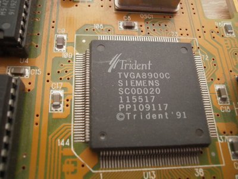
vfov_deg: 45.4
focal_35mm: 31
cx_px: 119
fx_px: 213
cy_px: 90
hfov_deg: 58.4
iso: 400
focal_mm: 5.45
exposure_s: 1/2
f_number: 2.9
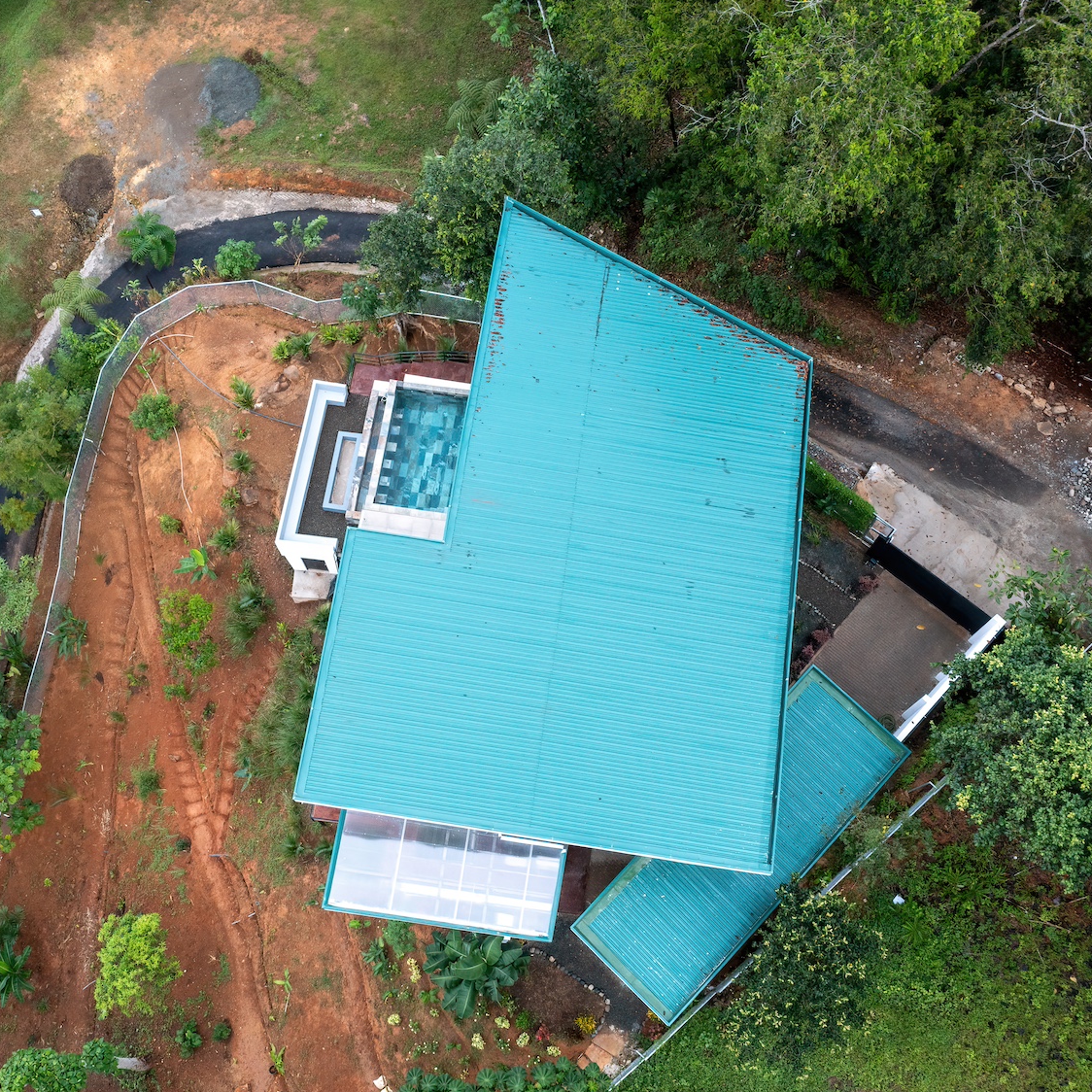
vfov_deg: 46.0
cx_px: 481
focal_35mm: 36
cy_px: 543
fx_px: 1285
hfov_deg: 46.0
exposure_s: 1/500
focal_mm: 10.26
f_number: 5.6
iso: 100
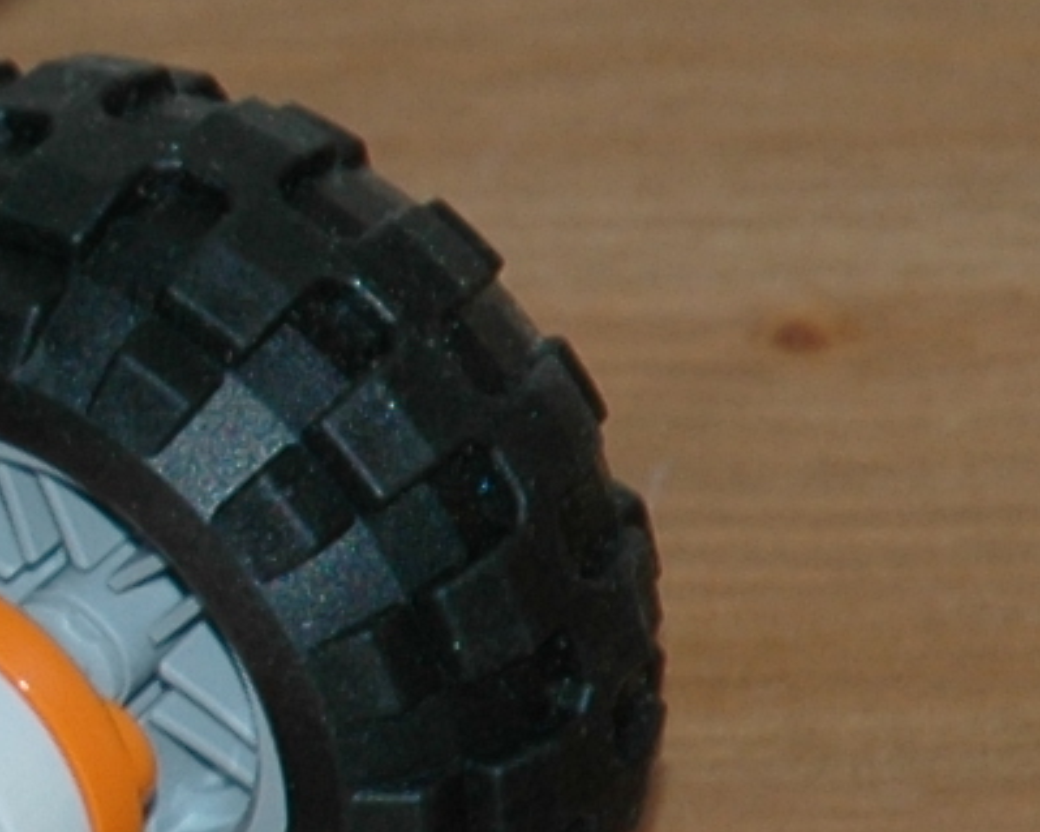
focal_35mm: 742
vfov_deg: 2.1
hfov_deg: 2.6
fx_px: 22833
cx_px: -1306
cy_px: 357
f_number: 6.3
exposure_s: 1/60
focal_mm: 70
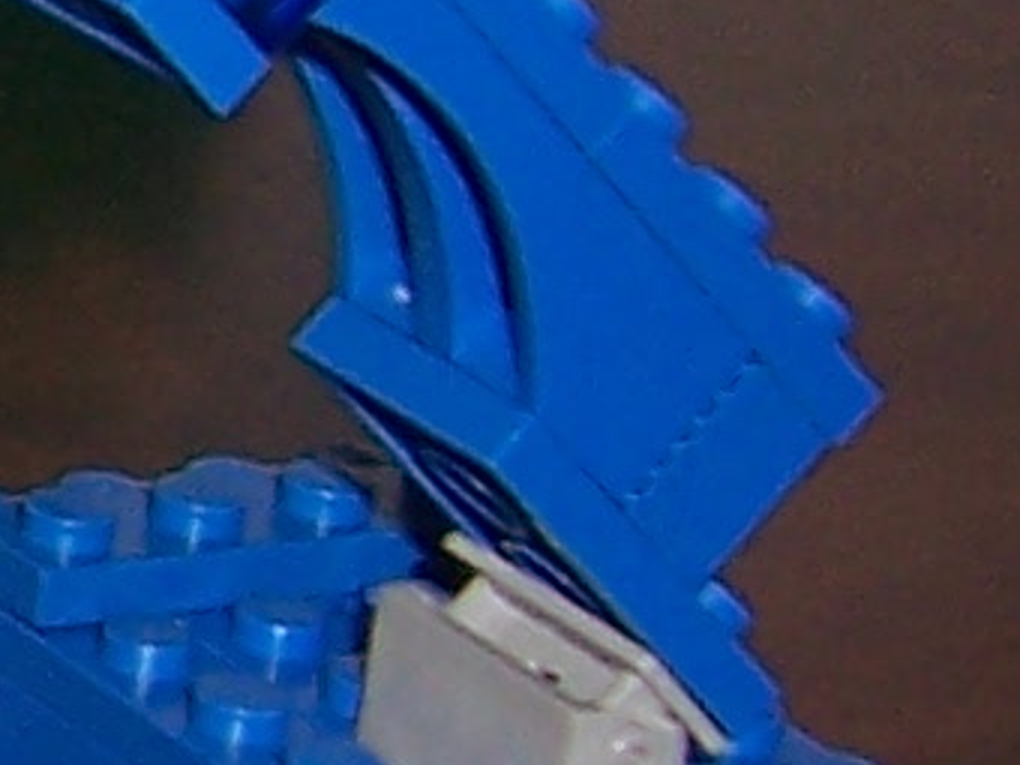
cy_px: 132
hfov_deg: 6.7
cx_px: -2448
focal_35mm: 256
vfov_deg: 5.8
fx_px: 7543
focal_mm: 5.6
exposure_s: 1/60
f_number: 2.7
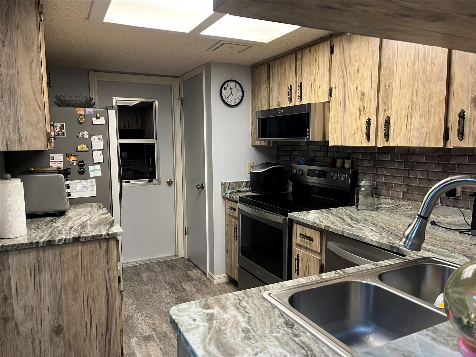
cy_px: 178
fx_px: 358
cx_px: 238
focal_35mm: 26
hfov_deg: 67.3
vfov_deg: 53.1
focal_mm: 5.1
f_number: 1.6
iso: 100
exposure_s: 1/60
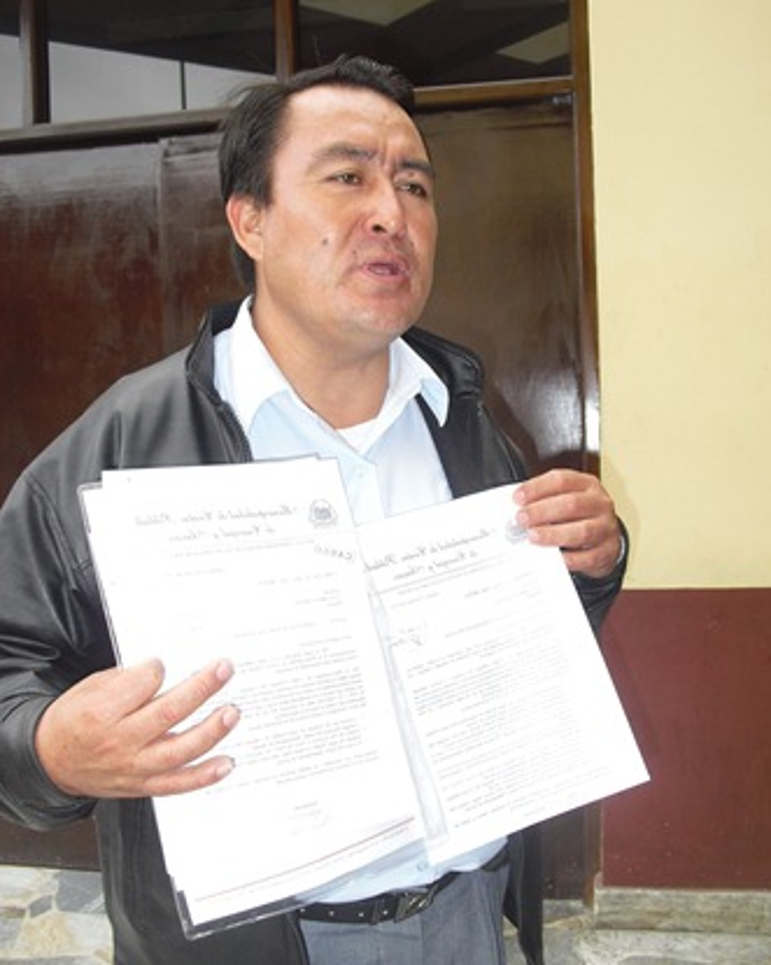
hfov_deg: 39.1
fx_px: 1084
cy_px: 482
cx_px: 389
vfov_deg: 47.9
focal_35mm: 38
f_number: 3.1
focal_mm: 6.3
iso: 64
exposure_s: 1/200
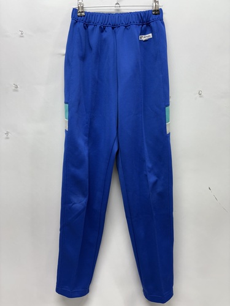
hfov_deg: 53.1
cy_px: 153
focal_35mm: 26
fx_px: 230
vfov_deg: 67.3
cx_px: 115
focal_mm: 5.96
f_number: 1.6
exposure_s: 1/100
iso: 80
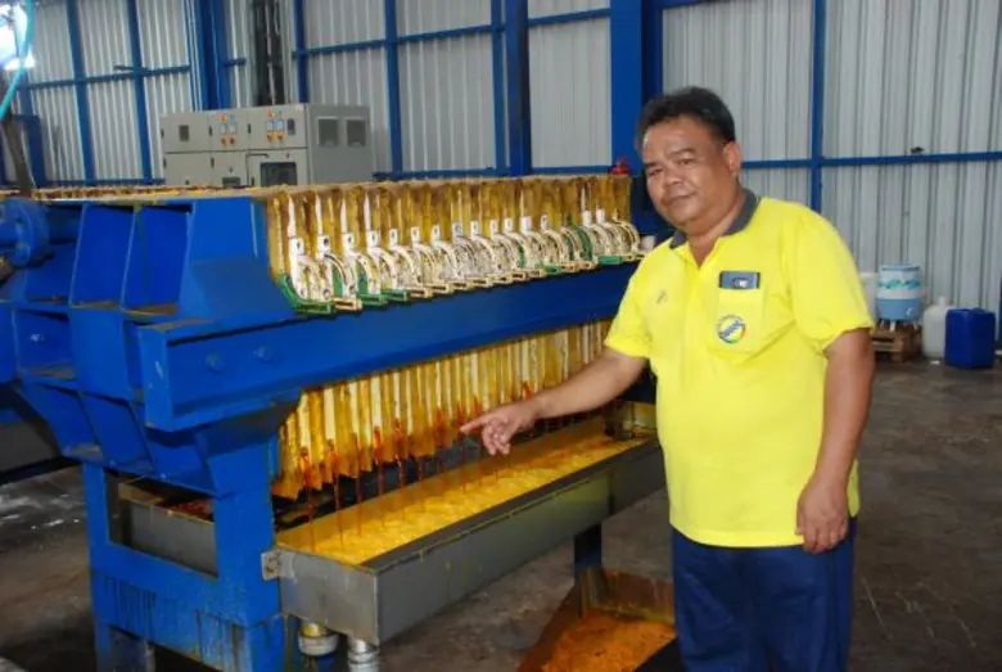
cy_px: 336
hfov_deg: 53.1
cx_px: 501
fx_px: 1004
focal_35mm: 36
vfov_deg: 37.0
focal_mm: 24
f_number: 5.6
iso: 800
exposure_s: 1/30
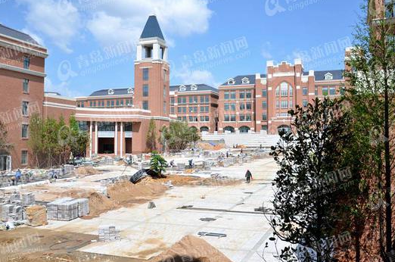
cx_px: 188
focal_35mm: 39
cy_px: 122
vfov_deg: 34.4
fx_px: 423
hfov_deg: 50.0
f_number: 3.8
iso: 100
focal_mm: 21
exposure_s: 1/1000
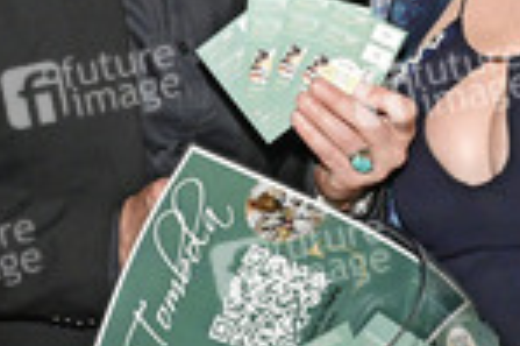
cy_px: 0
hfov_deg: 19.5
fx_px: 1508
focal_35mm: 105
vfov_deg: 12.9
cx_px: 347
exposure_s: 1/200
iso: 4000
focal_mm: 34.5
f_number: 6.3
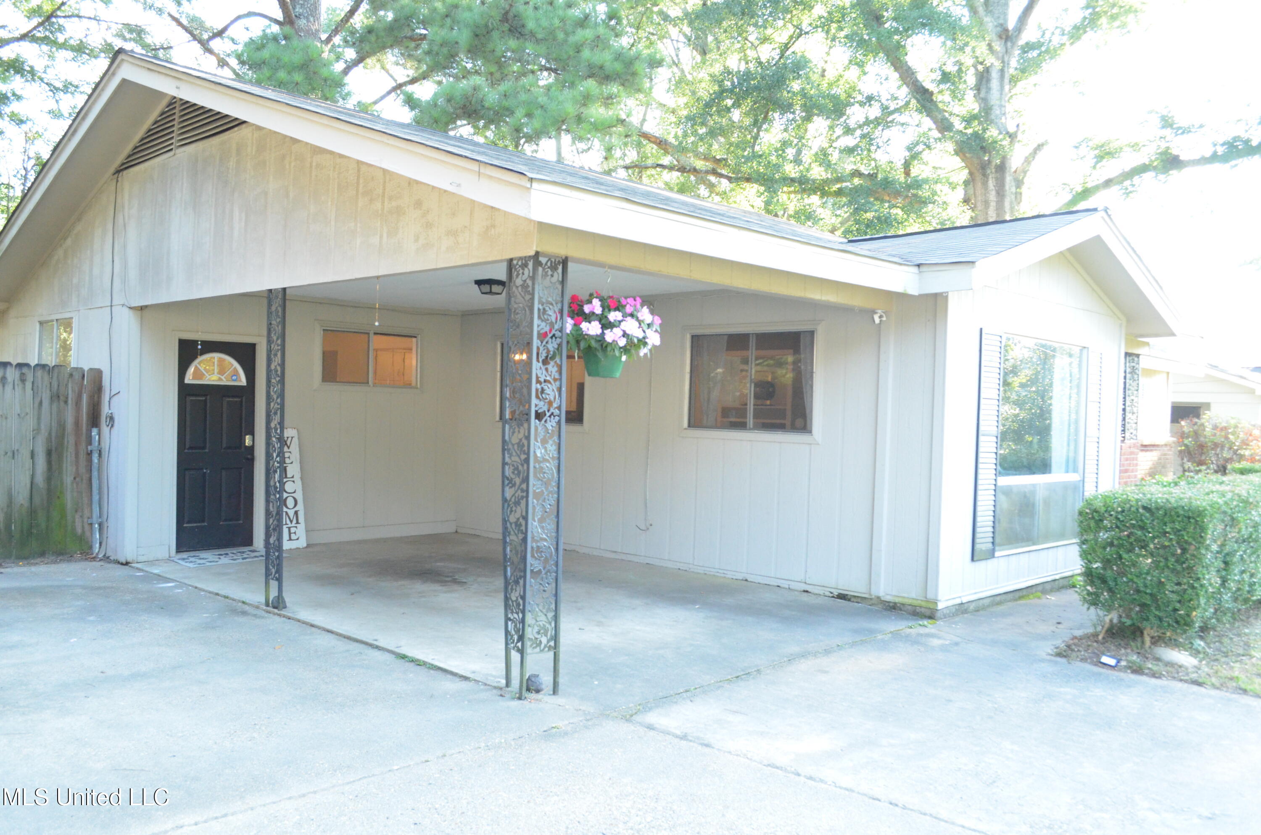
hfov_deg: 62.0
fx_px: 1049
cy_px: 418
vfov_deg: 43.4
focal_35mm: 30
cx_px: 630
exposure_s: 1/200
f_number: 5.6
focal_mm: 20
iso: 3200
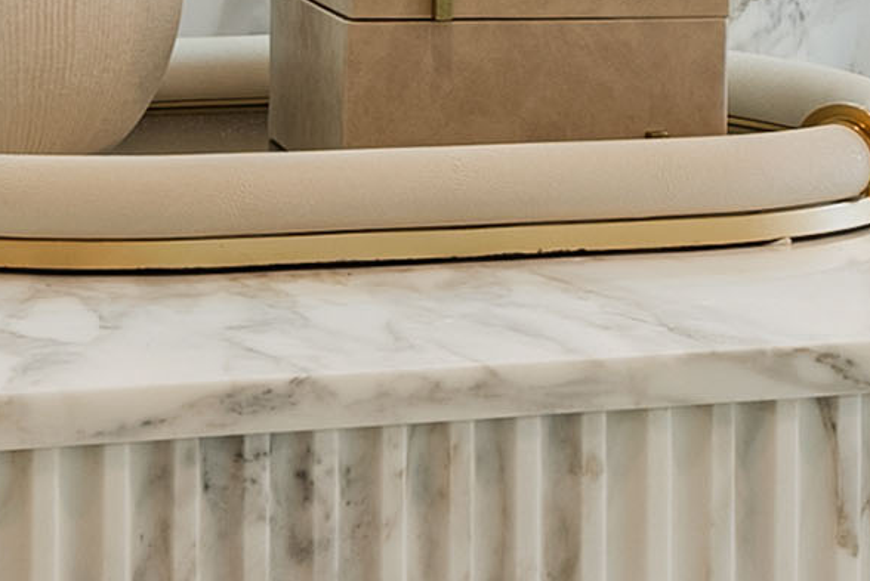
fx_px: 3313
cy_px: -245
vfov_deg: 9.8
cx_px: -232
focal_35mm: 137
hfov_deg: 14.4
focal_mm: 19
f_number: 8
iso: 100
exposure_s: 1/8
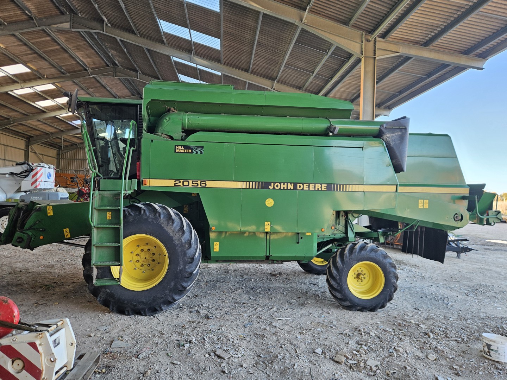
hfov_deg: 73.9
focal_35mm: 23
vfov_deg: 58.9
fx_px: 337
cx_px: 254
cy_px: 190
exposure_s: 1/100
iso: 50
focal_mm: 5.4
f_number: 1.8
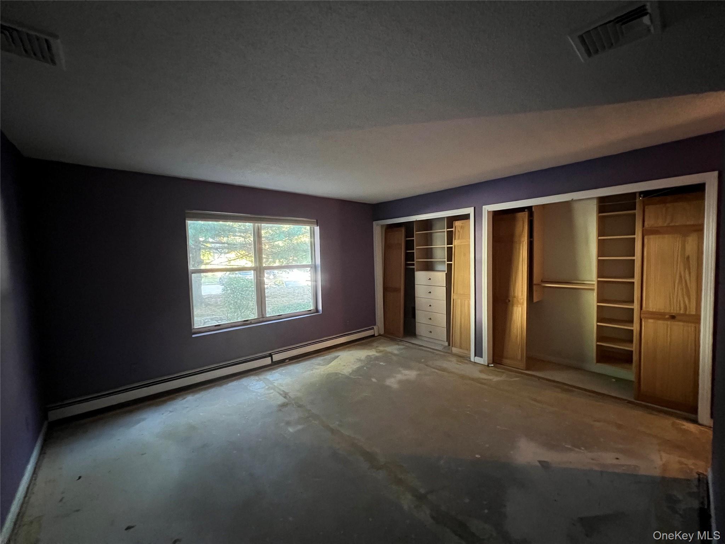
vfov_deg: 89.9
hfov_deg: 106.2
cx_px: 362
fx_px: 272
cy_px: 272
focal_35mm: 13
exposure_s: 1/50
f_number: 1.8
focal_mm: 1.57
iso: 1000
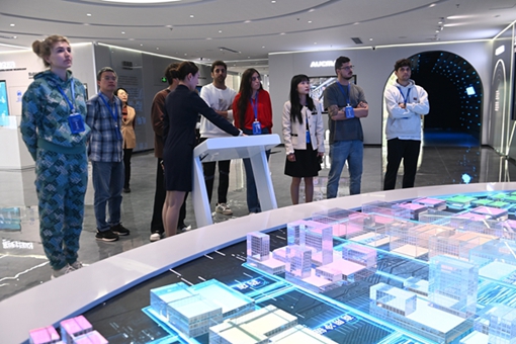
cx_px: 258
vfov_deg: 41.1
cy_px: 172
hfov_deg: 58.7
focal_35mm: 32
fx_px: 459
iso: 720
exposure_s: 1/80
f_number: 5
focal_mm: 32
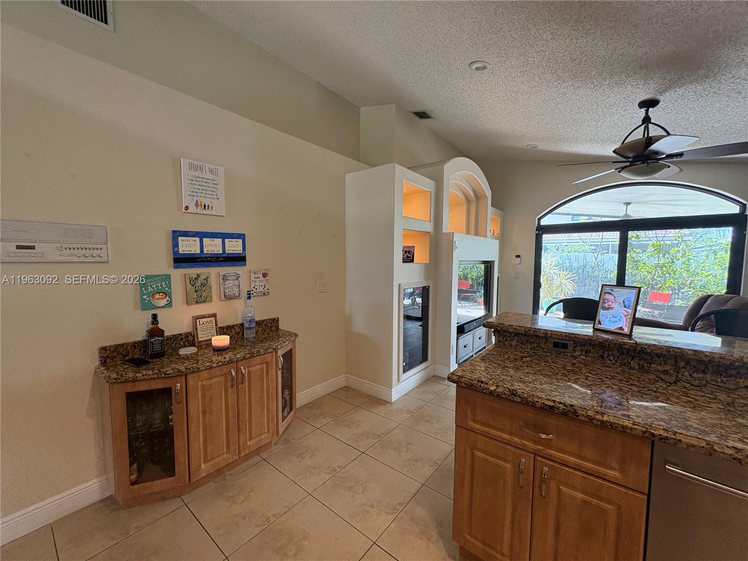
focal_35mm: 14
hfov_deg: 102.1
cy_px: 280
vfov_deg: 85.7
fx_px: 303
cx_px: 374
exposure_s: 1/60
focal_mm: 2.22
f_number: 2.2
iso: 250
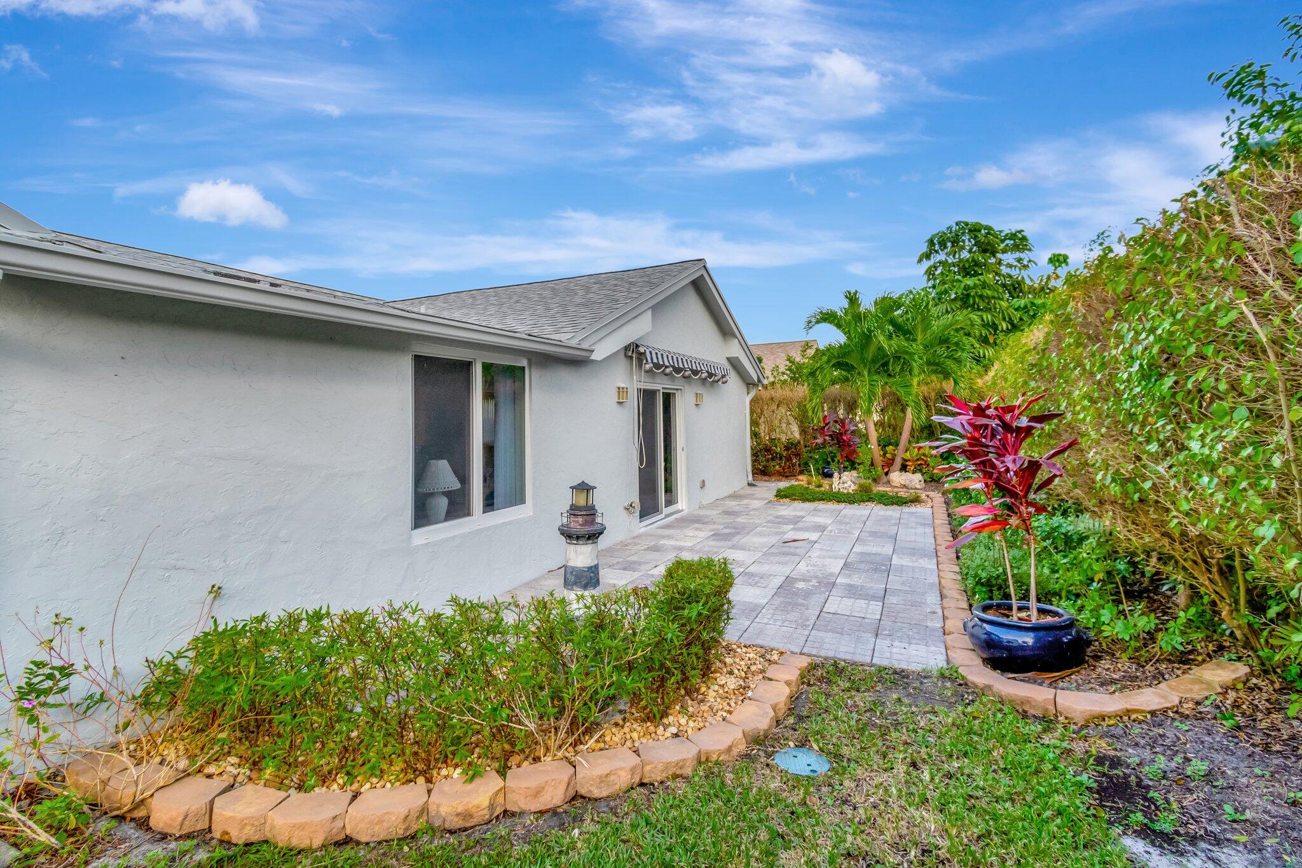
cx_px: 651
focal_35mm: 15
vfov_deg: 77.3
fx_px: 542
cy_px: 434
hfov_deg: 100.4
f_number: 8
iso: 1000
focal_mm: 10
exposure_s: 1/250
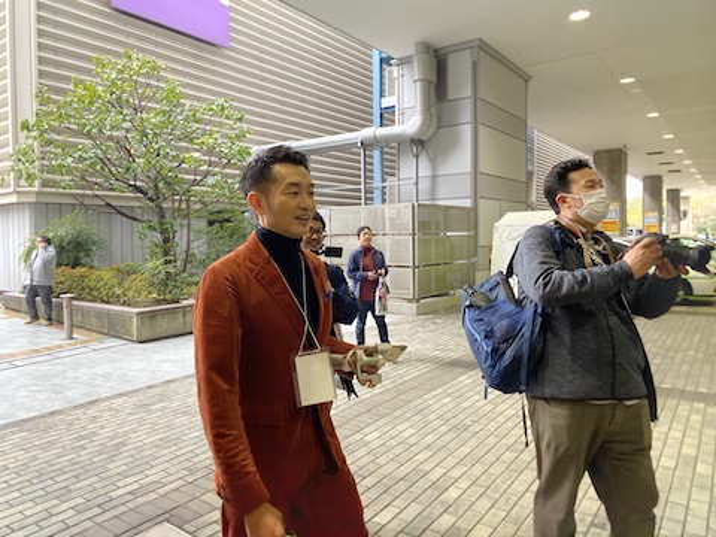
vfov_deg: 53.1
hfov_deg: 67.3
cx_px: 358
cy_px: 268
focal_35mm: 26
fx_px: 538
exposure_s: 1/121
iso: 125
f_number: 1.8
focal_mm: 4.25
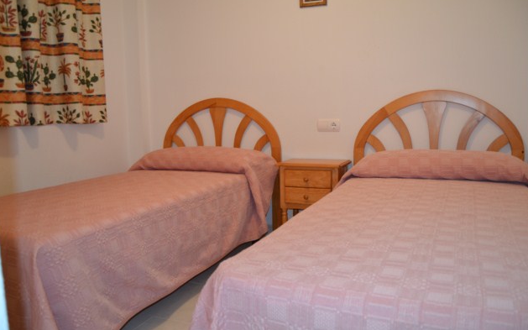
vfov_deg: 44.5
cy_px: 163
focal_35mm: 28
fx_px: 403
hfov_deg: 66.5
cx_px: 265
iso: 720
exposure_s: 1/60
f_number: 3.5
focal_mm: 18
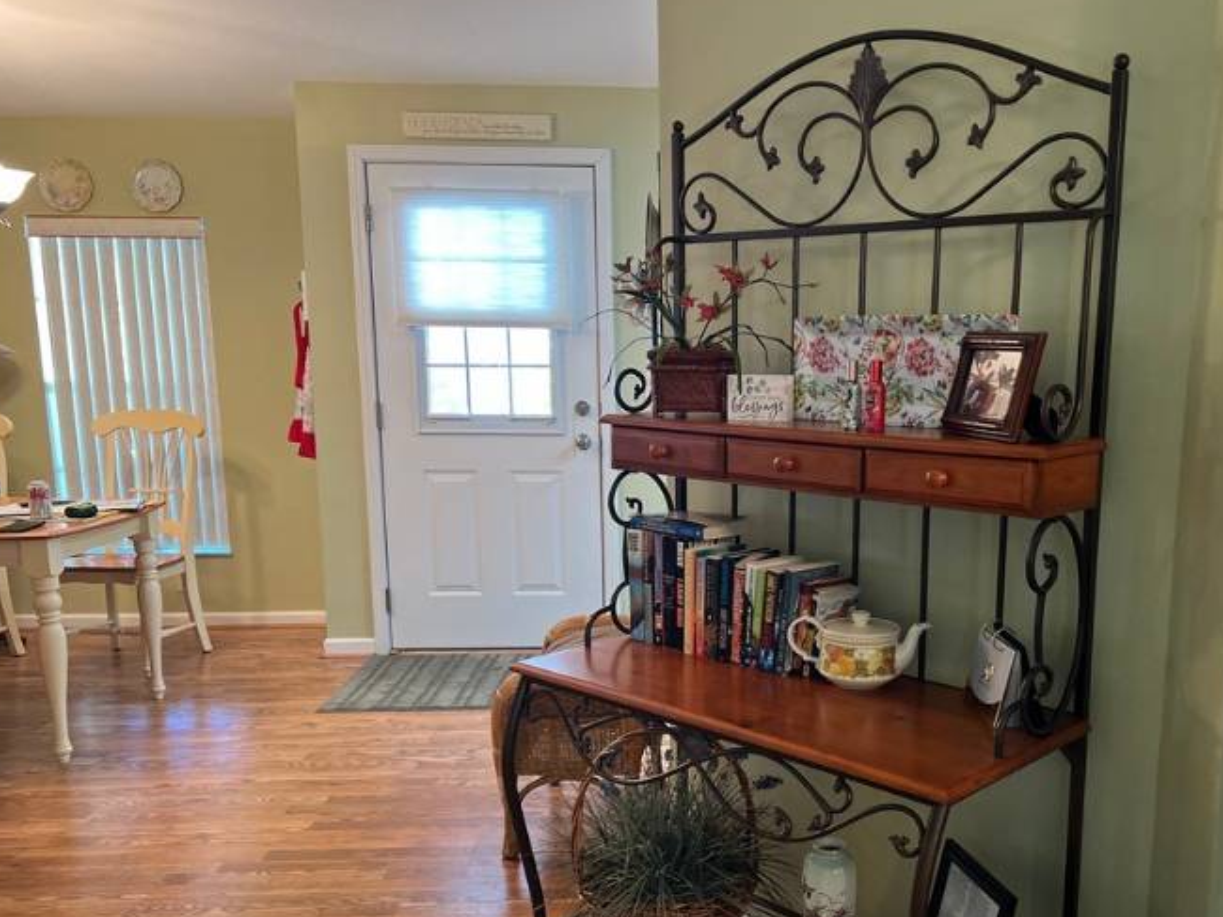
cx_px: 770
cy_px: 545
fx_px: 1201
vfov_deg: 41.6
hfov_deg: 53.3
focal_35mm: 34
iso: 320
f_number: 1.5
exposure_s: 1/60
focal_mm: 5.7
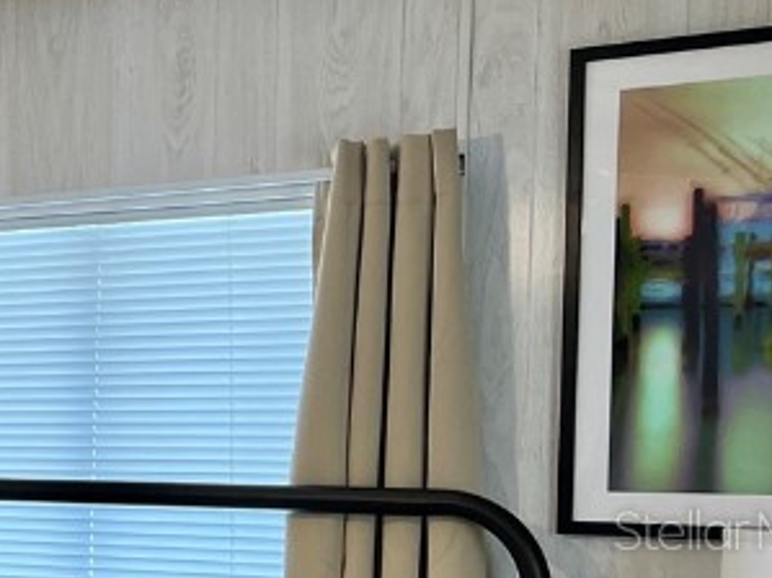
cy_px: 529
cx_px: -465
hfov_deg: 18.8
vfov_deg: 16.4
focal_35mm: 89
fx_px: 1984
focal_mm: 5.7
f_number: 1.5
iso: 80
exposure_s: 1/60
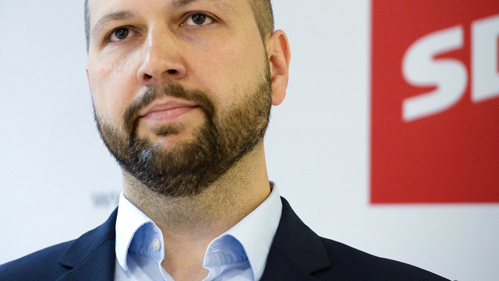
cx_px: 205
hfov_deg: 8.4
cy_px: 101
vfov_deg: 4.7
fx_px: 3387
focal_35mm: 256
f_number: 3.5
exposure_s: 1/125
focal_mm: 200
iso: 4000
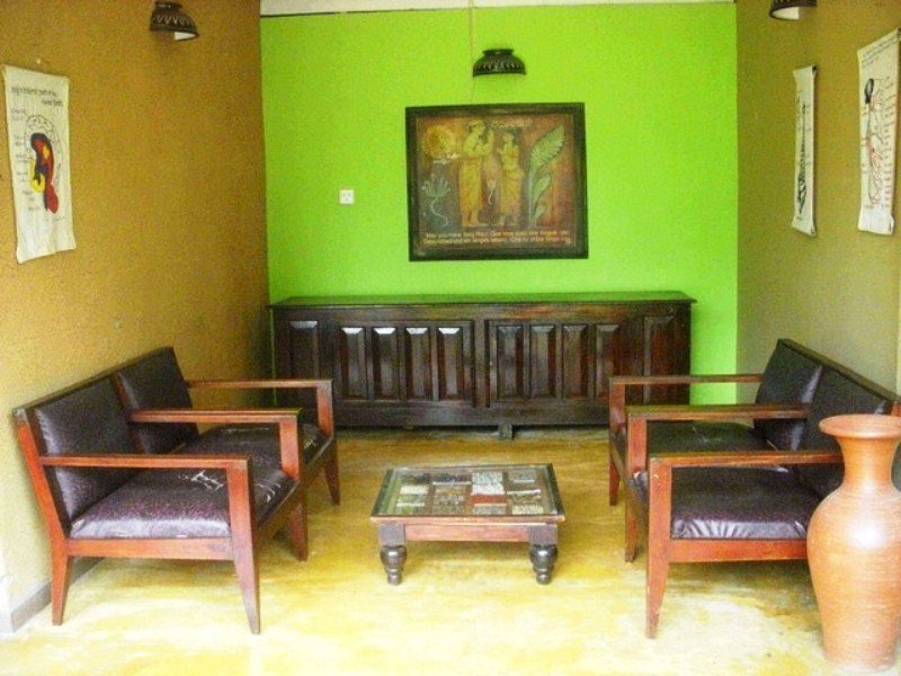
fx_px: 989
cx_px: 450
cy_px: 338
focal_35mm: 38
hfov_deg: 49.0
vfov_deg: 37.7
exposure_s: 1/40
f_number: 3.3
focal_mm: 6.3
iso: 1600
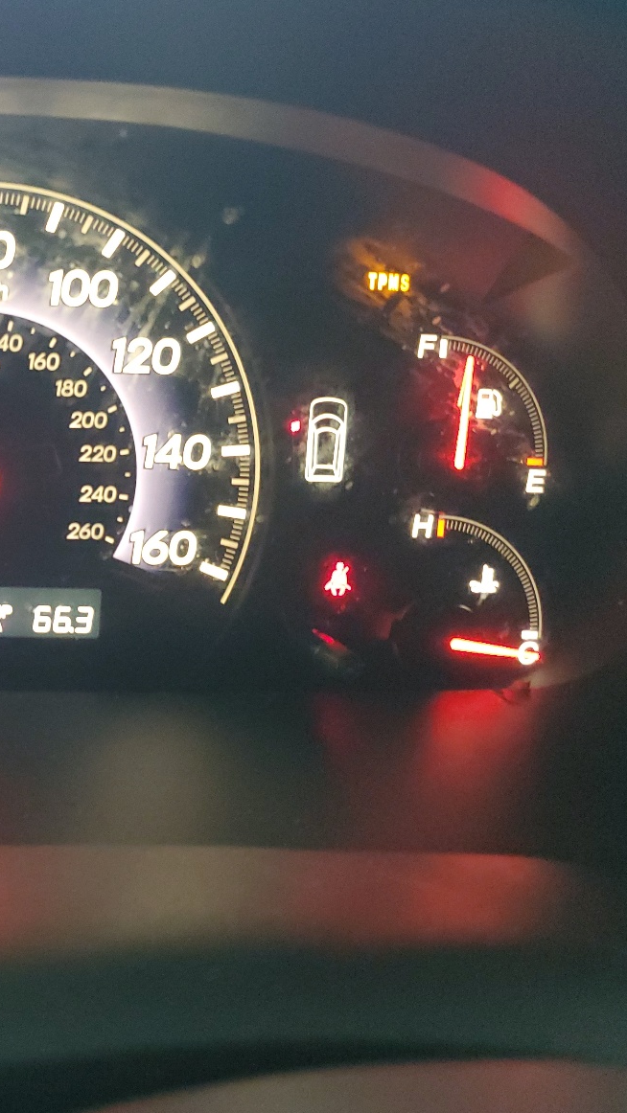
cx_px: -88
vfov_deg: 51.6
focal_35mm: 39
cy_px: 548
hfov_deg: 27.5
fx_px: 1152
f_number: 1.5
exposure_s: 1/15
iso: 375
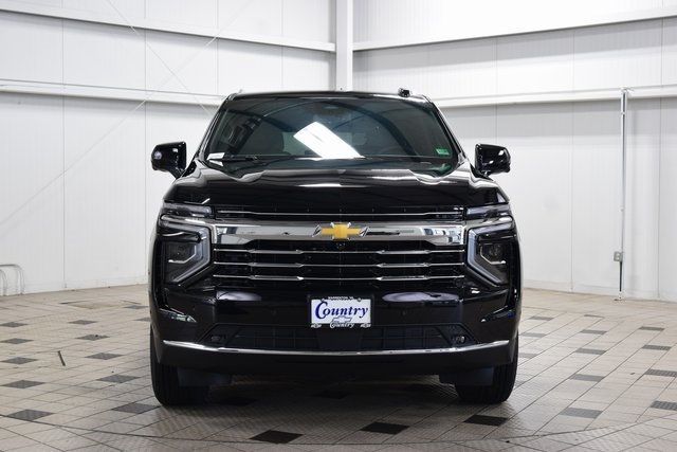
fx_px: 1072
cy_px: 226
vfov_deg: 23.8
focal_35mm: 57
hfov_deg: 35.0
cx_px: 338
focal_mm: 38
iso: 500
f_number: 6.3
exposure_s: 1/15
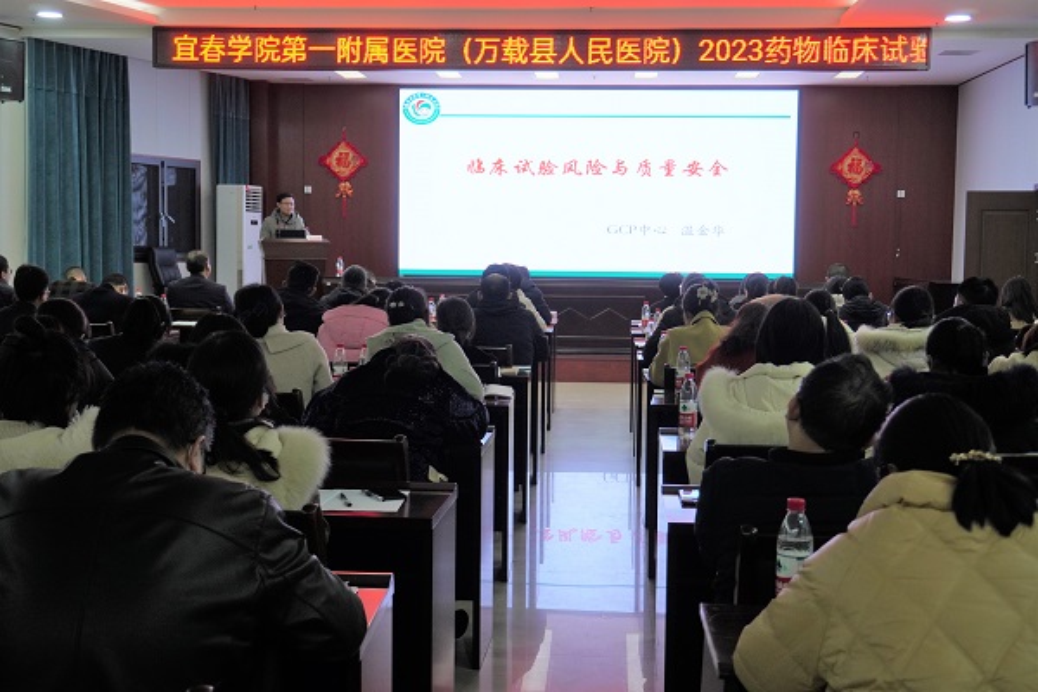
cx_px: 519
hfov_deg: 43.6
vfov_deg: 29.9
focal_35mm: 45
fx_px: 1297
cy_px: 346
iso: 500
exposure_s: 1/60
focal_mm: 30
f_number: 5
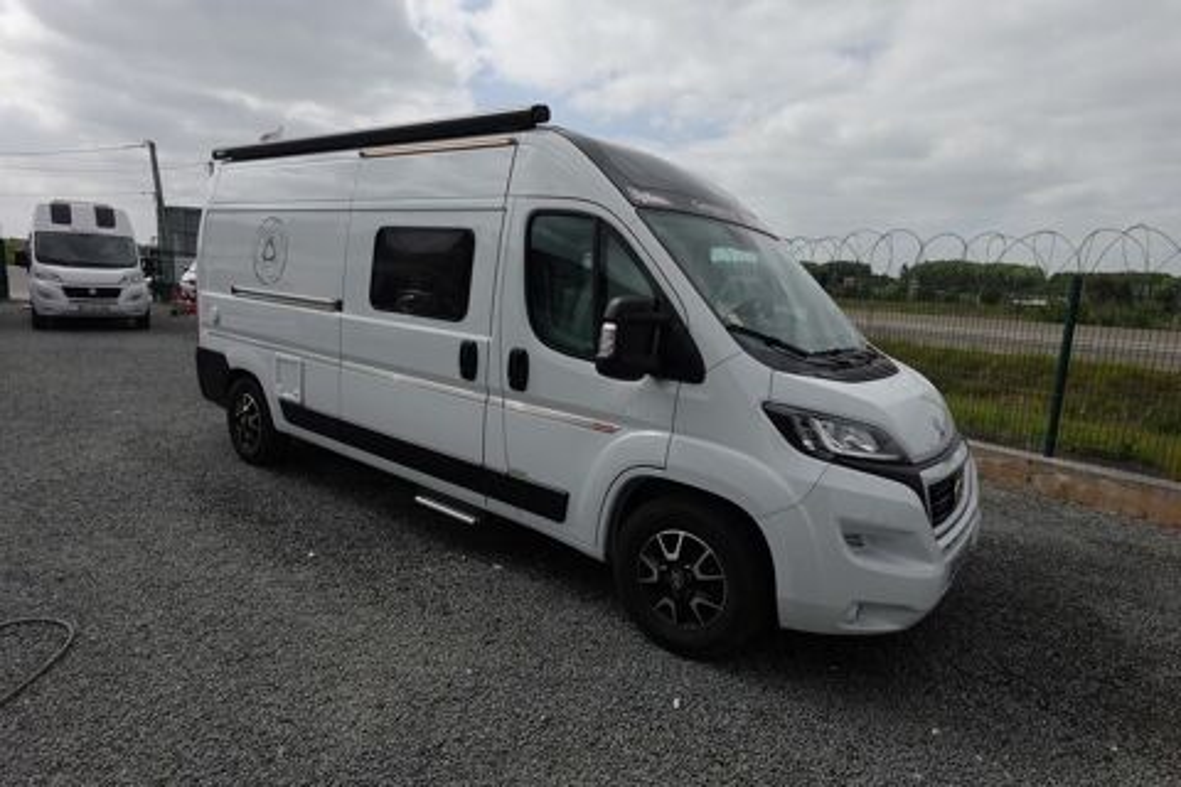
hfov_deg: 84.0
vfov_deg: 61.9
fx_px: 656
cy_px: 394
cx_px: 590
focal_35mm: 20
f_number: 2
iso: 125
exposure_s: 1/6400
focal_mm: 7.6
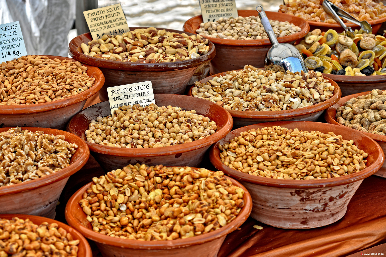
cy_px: 128
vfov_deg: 17.5
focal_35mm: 78
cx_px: 193
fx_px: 837
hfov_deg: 26.0
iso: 100
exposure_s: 1/160
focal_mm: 78
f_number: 6.3
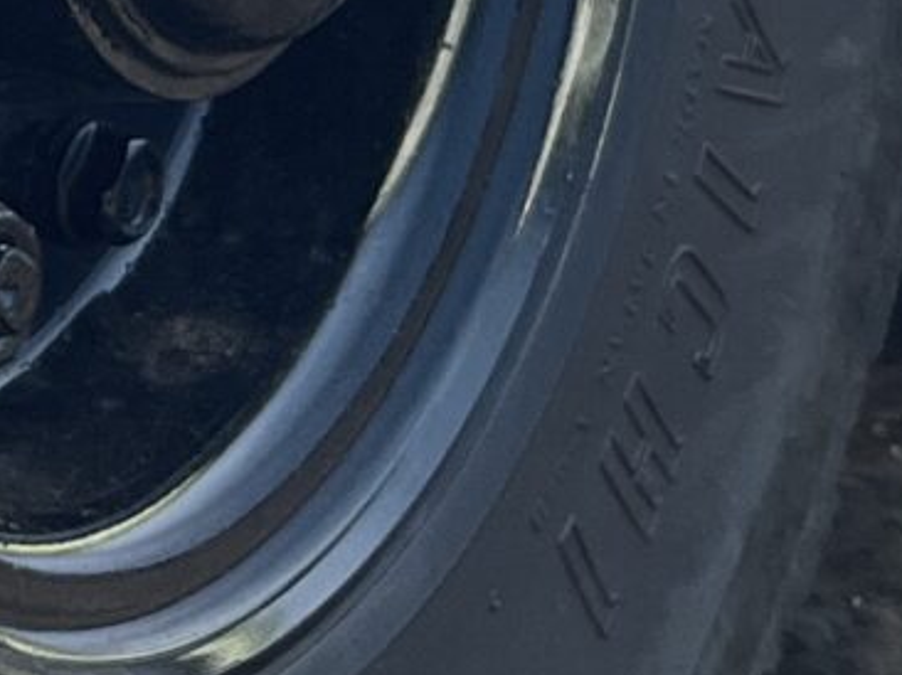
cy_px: -495
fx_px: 4739
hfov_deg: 10.3
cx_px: -678
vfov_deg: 7.9
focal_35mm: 182
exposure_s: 1/121
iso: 80
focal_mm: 5.1
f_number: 1.6
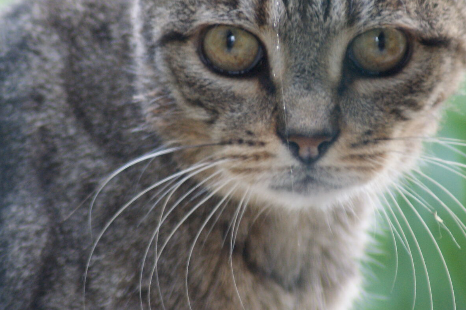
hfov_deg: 2.3
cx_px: 265
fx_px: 11863
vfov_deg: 1.5
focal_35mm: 917
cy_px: 77
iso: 400
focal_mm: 300
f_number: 5.6
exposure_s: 1/80
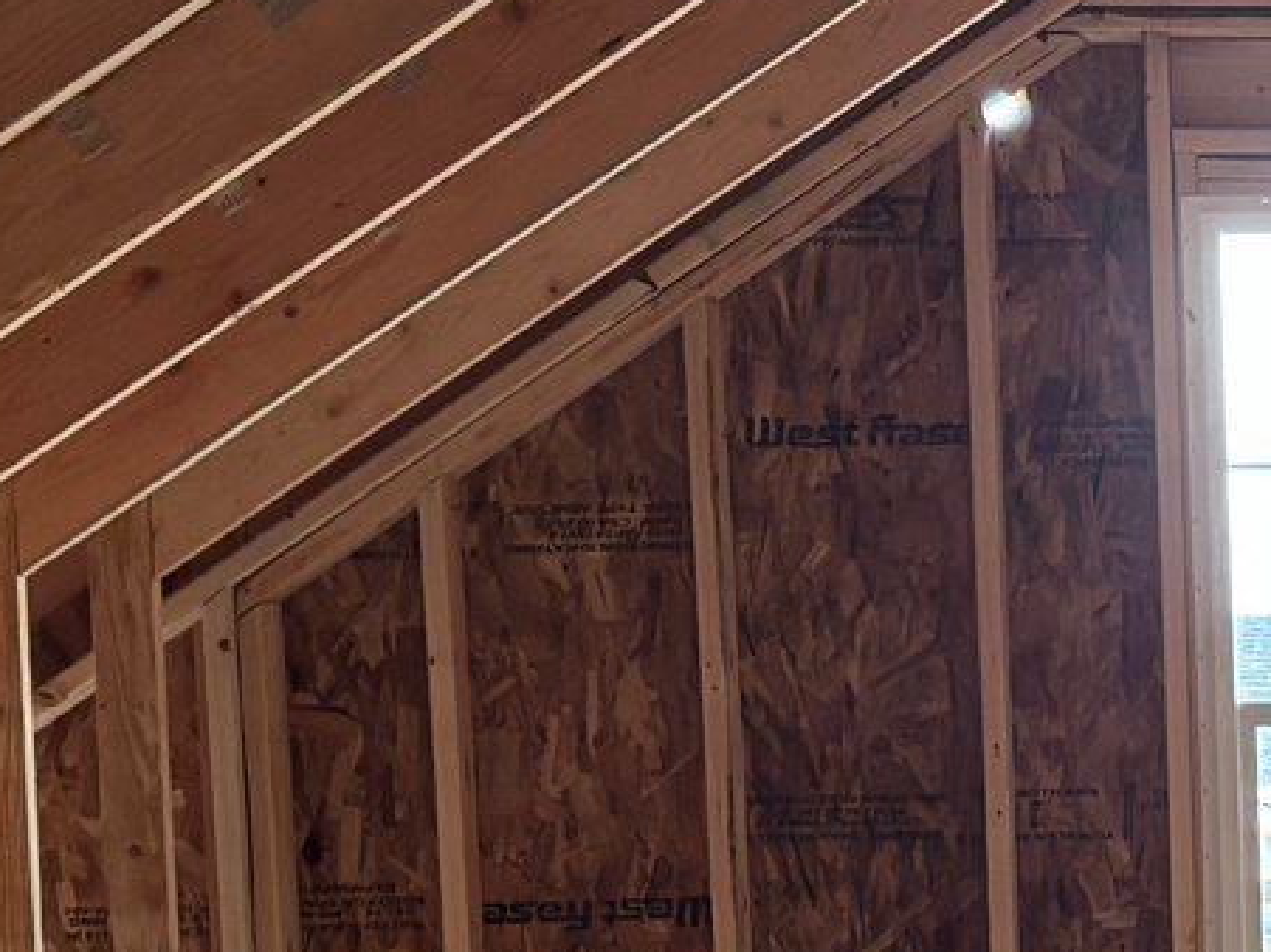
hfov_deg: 15.8
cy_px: 1152
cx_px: 1688
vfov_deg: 12.3
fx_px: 4331
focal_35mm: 118
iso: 400
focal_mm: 5.96
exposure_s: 1/60
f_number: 1.6
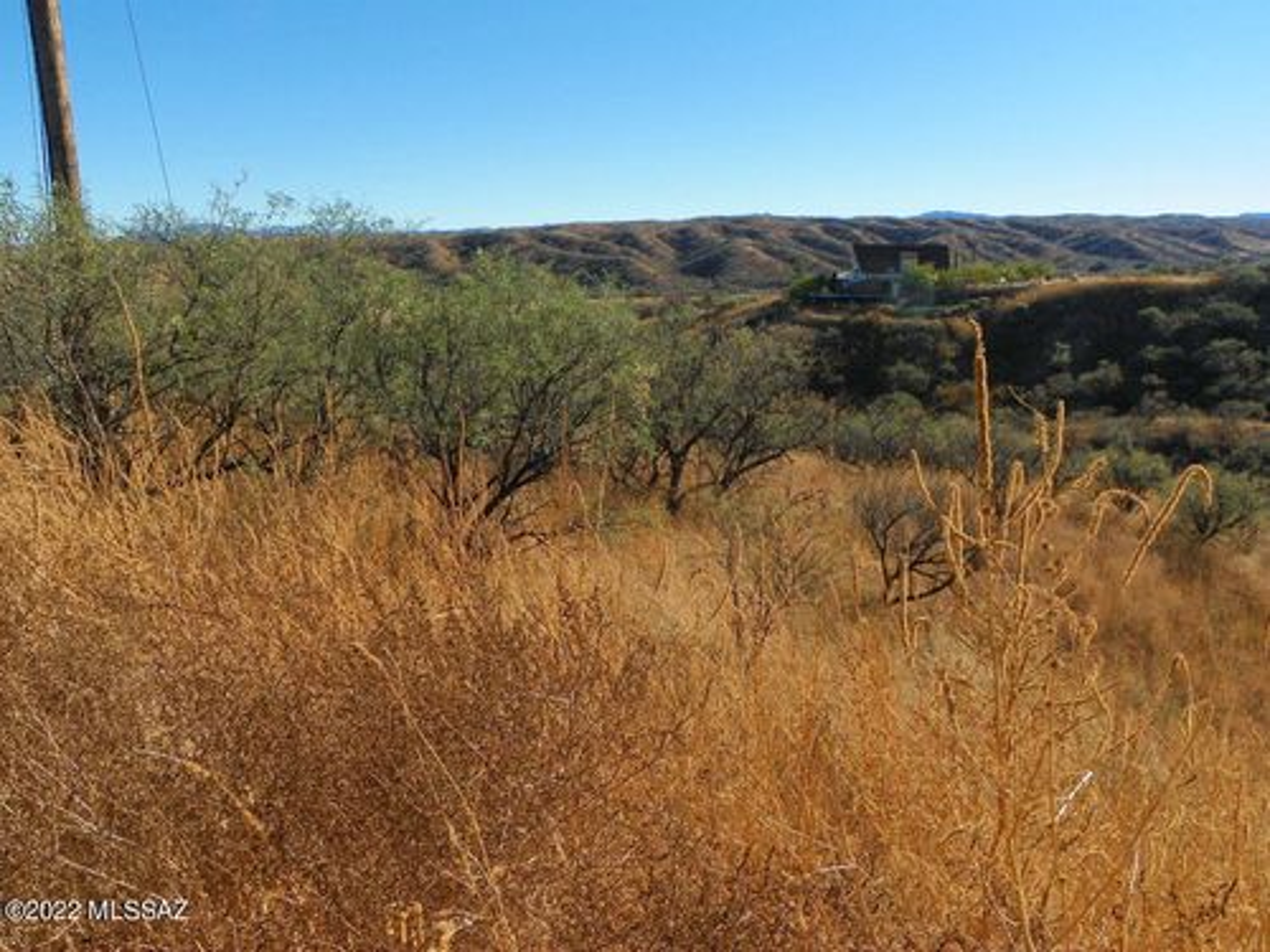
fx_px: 1064
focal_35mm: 29
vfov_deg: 48.2
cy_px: 476
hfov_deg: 61.7
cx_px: 635
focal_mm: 5.2
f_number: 5.6
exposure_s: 1/400
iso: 64
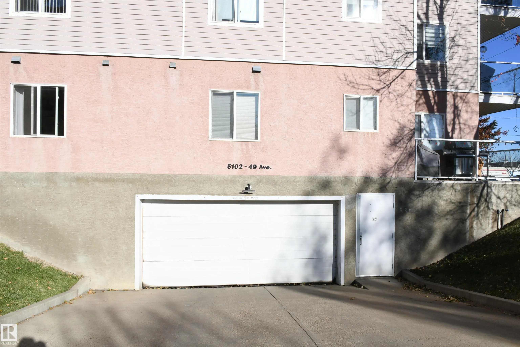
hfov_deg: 67.4
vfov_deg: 47.9
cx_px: 260
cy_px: 174
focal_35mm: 27
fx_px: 390
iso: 200
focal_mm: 18
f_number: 14
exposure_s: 1/200
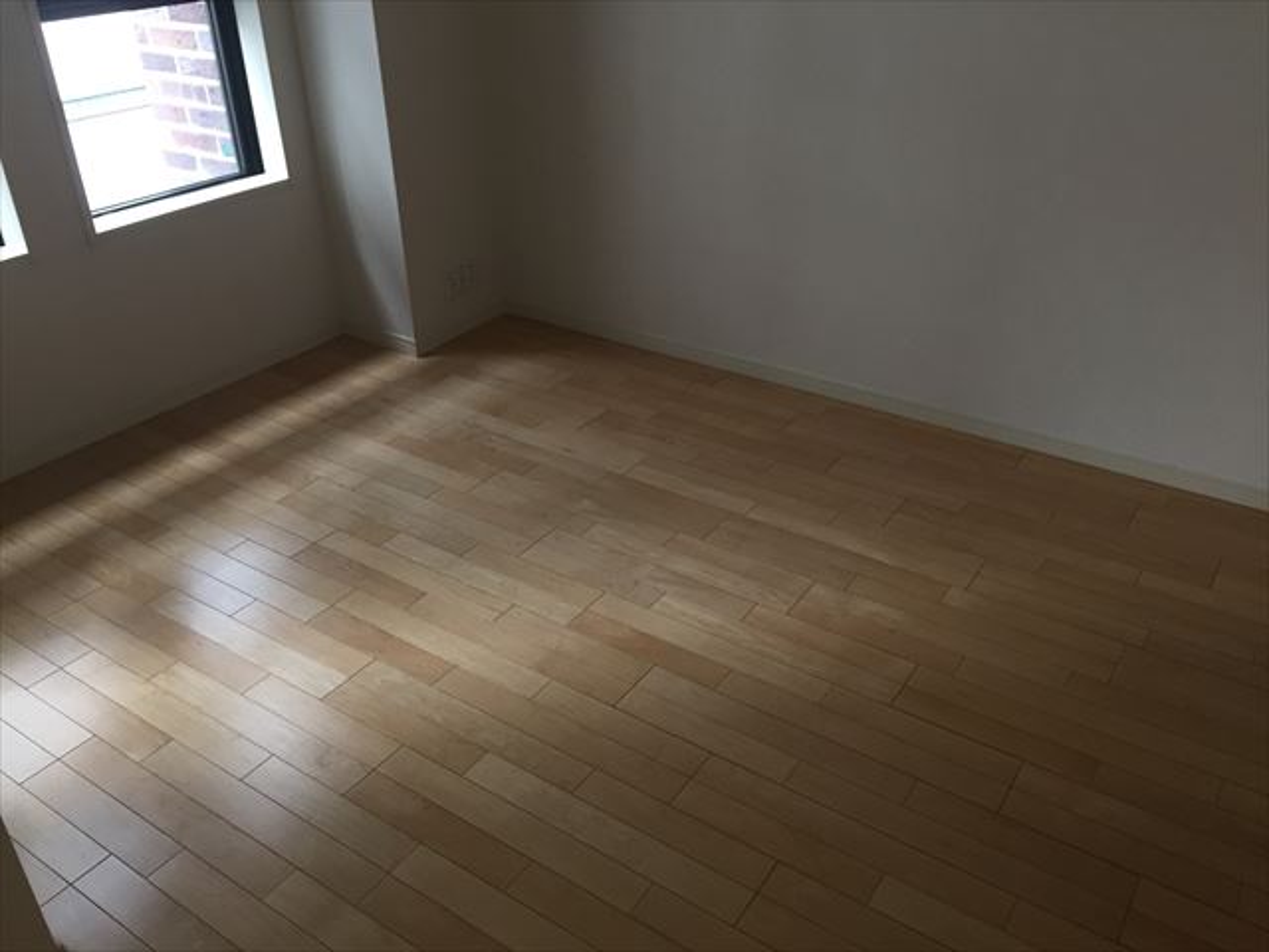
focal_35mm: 29
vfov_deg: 48.2
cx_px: 634
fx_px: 1063
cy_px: 476
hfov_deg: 61.7
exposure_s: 1/33
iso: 125
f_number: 2.2
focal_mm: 4.15
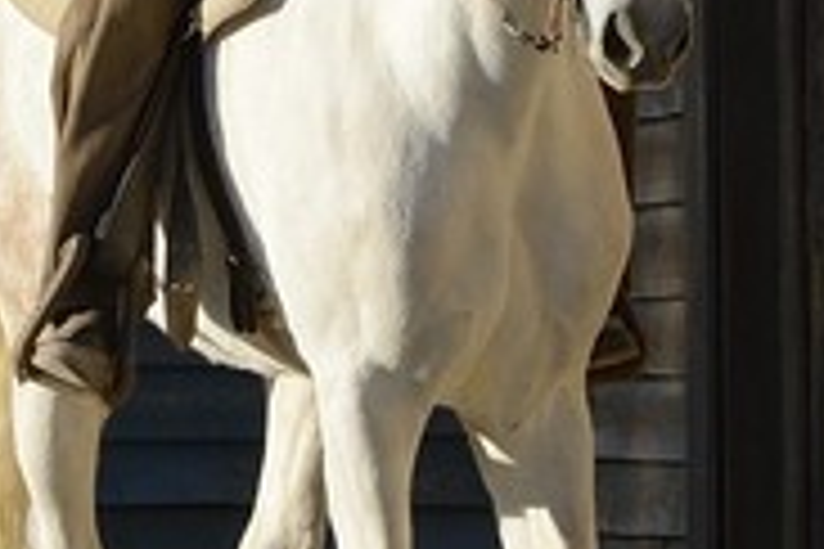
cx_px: 110
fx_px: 27968
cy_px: -1958
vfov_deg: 1.1
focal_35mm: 1222
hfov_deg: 1.7
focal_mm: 140
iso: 200
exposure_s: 1/320
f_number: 9
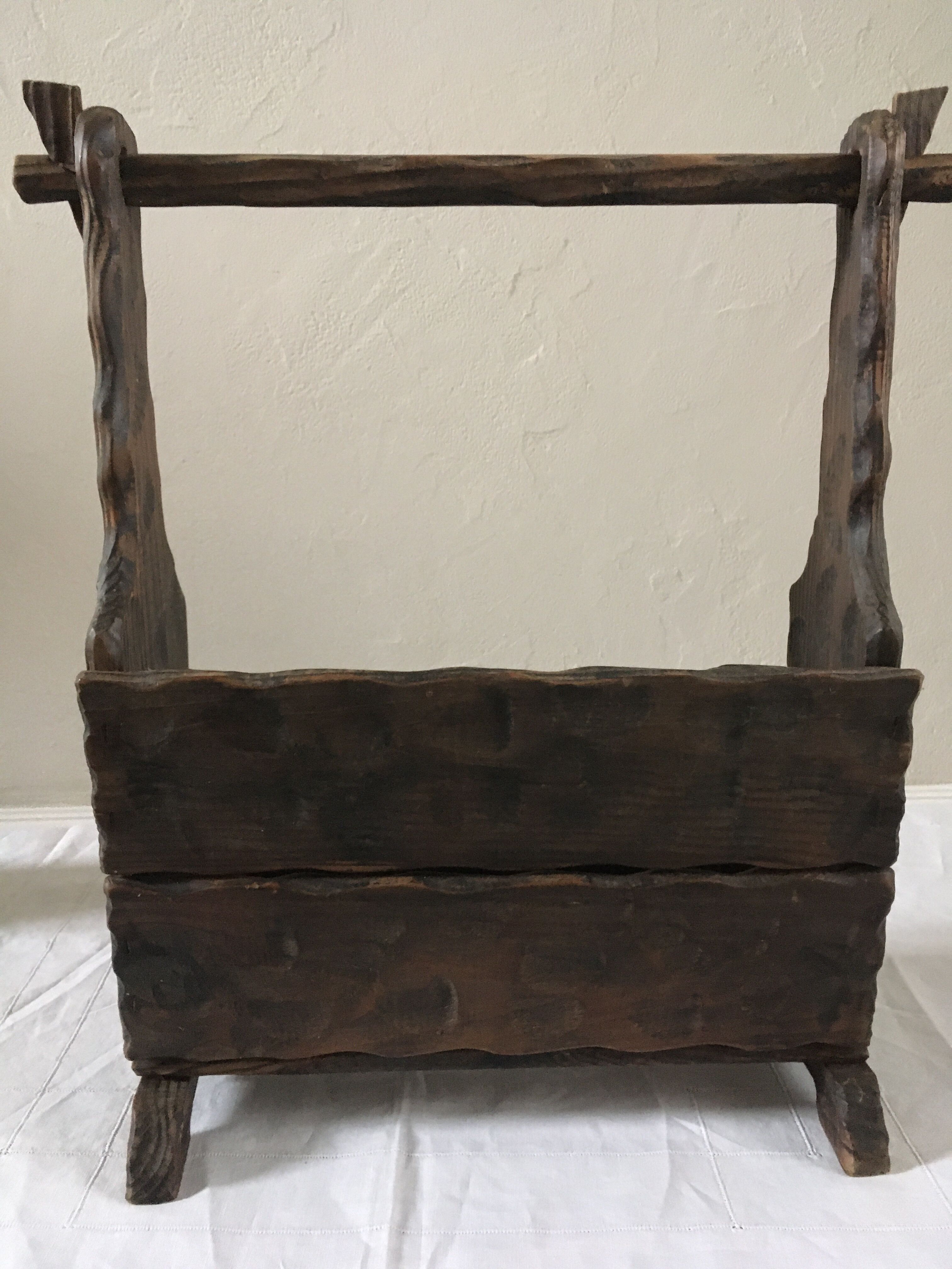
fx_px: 1063
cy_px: 634
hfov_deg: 48.2
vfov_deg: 61.7
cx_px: 476
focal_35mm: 29
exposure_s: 1/17
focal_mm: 4.15
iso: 500
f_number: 2.2
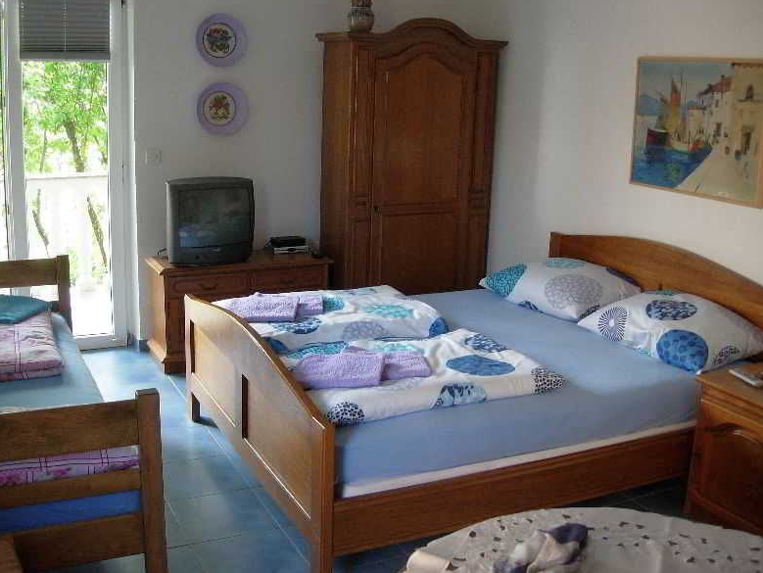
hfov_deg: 47.8
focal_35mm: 39
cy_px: 290
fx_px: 860
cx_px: 374
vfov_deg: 36.8
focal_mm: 7.8
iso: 79
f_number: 2.8
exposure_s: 1/20.1
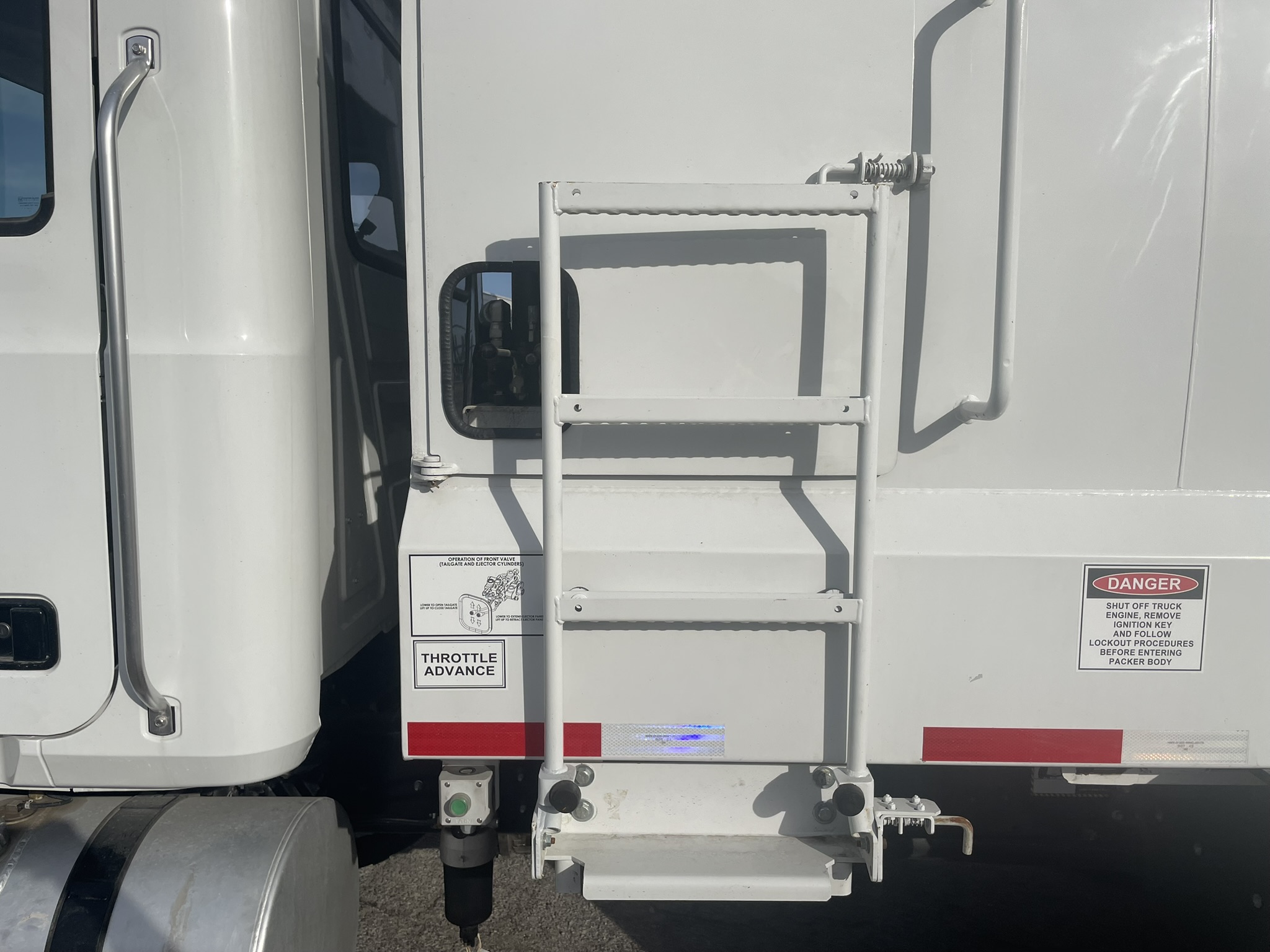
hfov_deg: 67.3
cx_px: 635
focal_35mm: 26
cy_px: 476
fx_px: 954
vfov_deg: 53.1
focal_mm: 4.2
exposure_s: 1/9804
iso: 32
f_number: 1.6
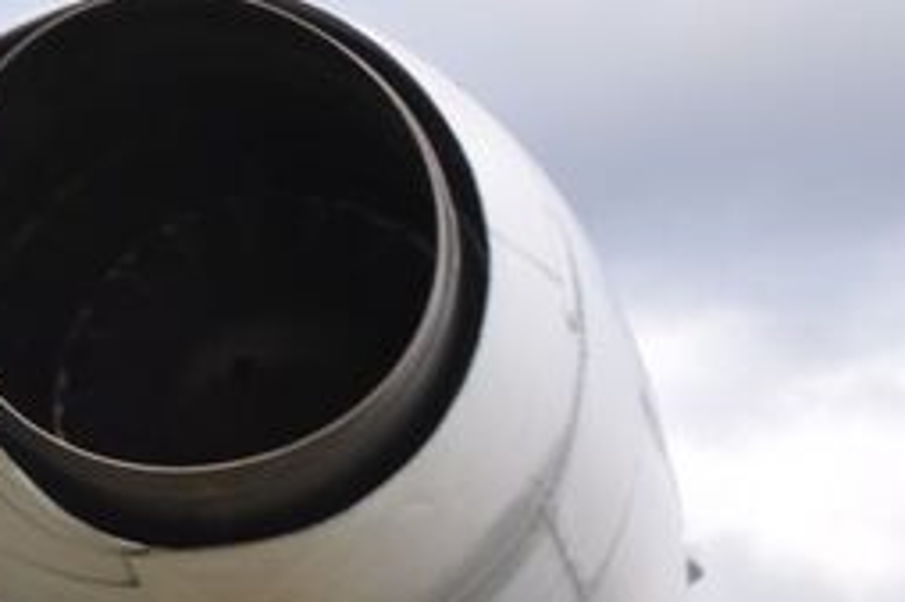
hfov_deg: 13.1
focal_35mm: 129
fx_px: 3229
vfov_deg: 10.6
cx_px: -1076
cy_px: 85
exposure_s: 1/125
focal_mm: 17
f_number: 8
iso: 200
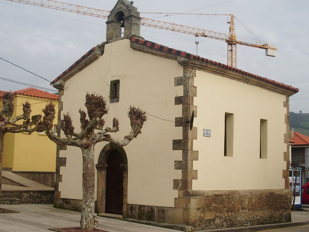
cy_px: 107
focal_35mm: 54
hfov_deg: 35.5
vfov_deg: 27.0
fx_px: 482
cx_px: 164
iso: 50
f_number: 5
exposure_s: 1/320
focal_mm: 8.2
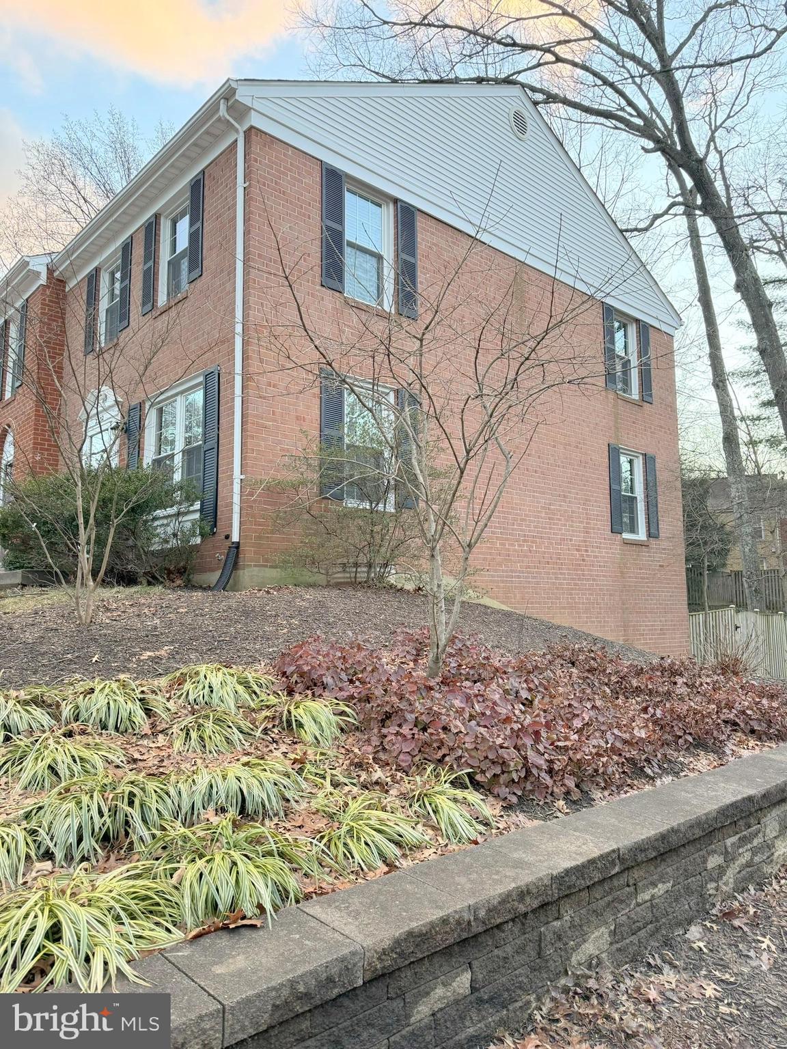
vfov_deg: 71.6
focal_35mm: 24
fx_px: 728
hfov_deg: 56.8
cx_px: 394
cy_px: 524
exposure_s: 1/96
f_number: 1.78
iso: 200
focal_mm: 6.86
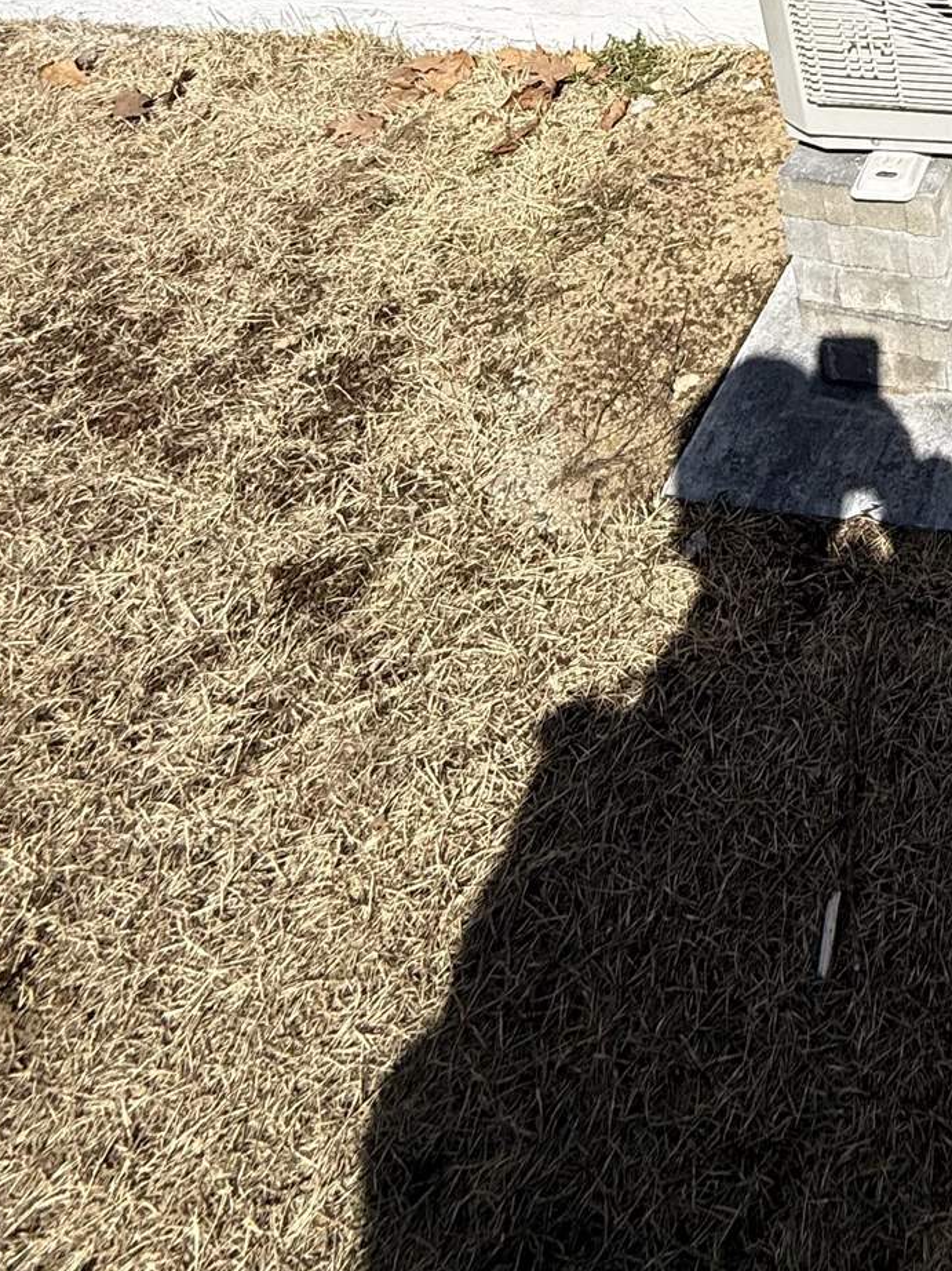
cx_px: 1175
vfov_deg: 39.9
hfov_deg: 32.6
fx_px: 1284
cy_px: -207
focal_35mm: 35
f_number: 2.2
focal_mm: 2.22
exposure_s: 1/2410
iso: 64
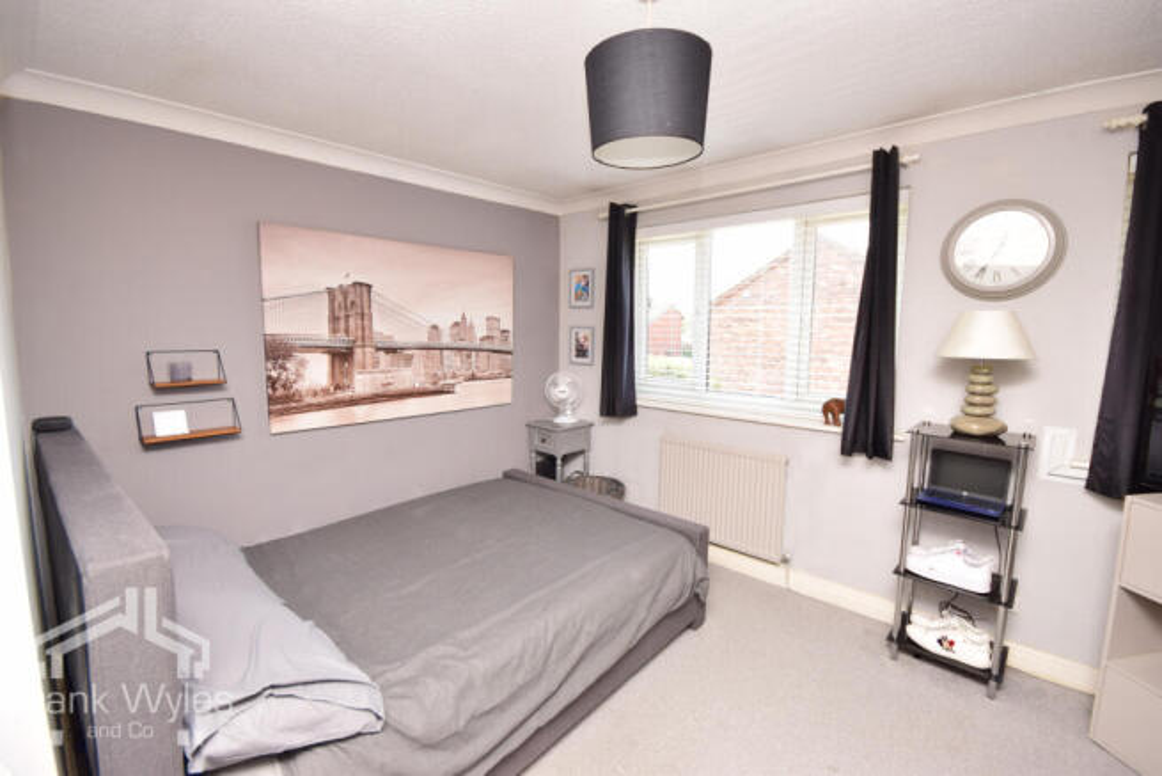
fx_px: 484
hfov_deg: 100.4
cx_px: 581
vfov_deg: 77.4
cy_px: 388
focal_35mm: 15
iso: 400
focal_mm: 10
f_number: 9
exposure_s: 1/60
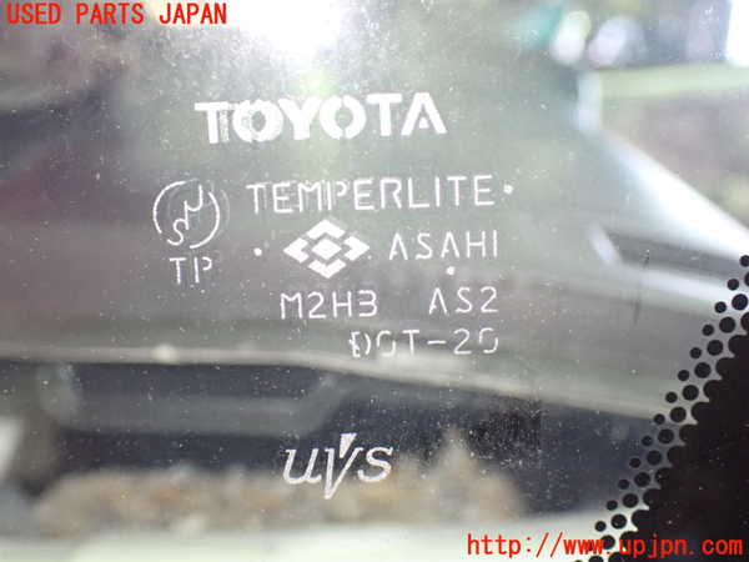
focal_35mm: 41
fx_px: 887
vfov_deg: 35.1
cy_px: 281
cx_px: 374
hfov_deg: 45.8
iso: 1250
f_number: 2.8
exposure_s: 1/40
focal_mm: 7.31
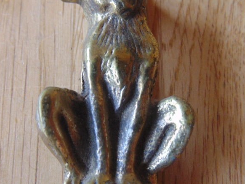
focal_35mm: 44
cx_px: 109
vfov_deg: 32.9
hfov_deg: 42.9
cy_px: 94
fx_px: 311
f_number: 3
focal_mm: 4.5
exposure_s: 1/30
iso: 100
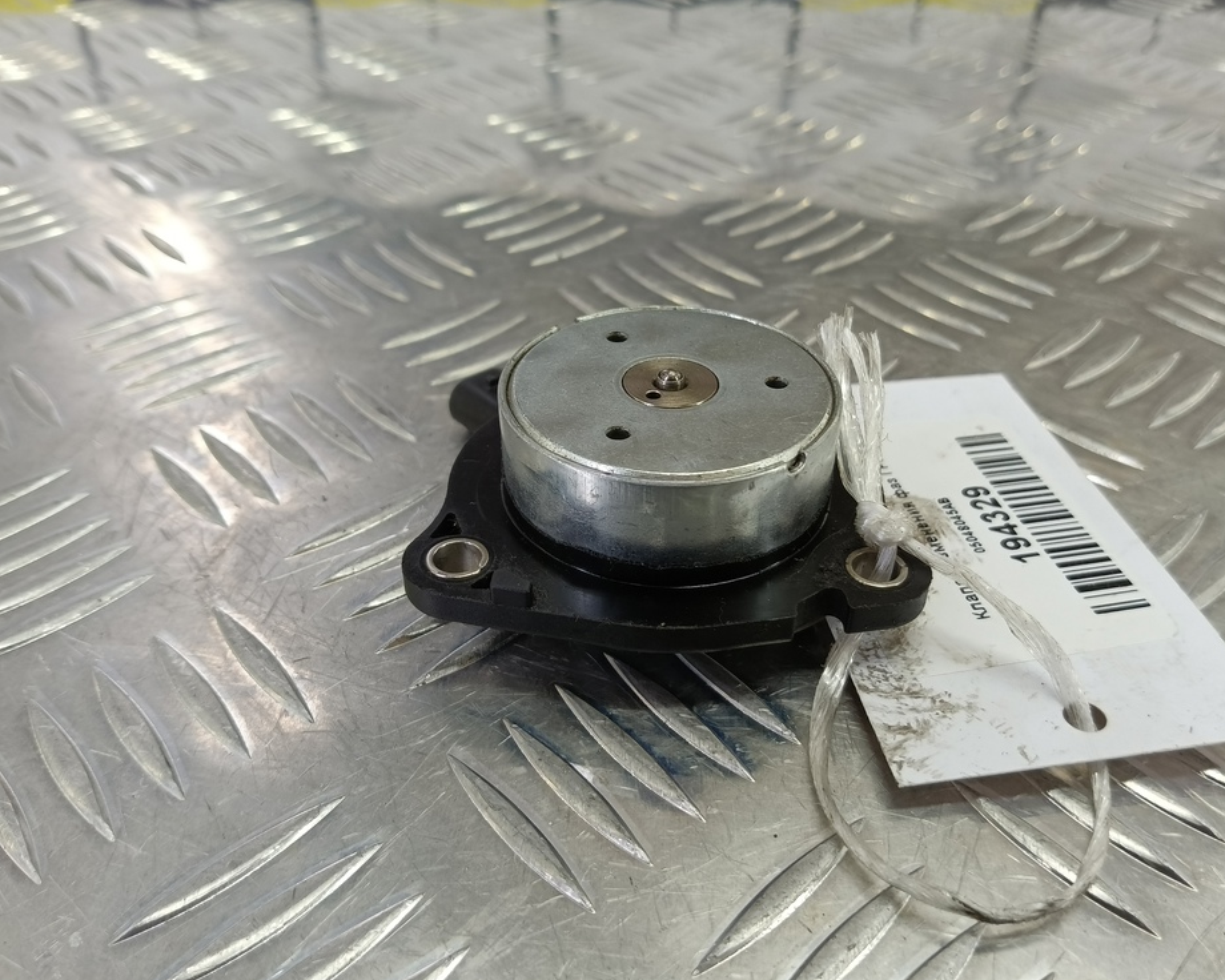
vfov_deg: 56.8
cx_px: 659
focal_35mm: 25
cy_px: 510
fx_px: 906
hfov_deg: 68.0
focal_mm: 4.11
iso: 115
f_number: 1.6
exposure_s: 1/50
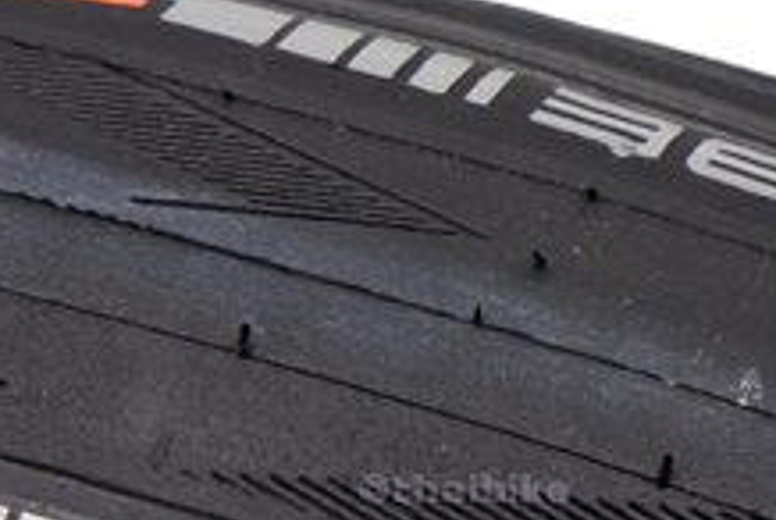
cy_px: 588
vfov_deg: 4.0
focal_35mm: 346
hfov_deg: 5.9
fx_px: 7468
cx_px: 82
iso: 200
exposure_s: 1/110
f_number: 5.2
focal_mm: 37.4
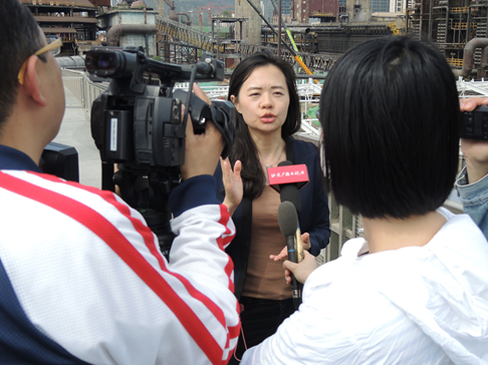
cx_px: 295
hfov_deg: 49.8
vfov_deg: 38.6
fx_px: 521
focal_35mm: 37
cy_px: 160
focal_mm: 6.5
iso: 80
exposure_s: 1/1250
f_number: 2
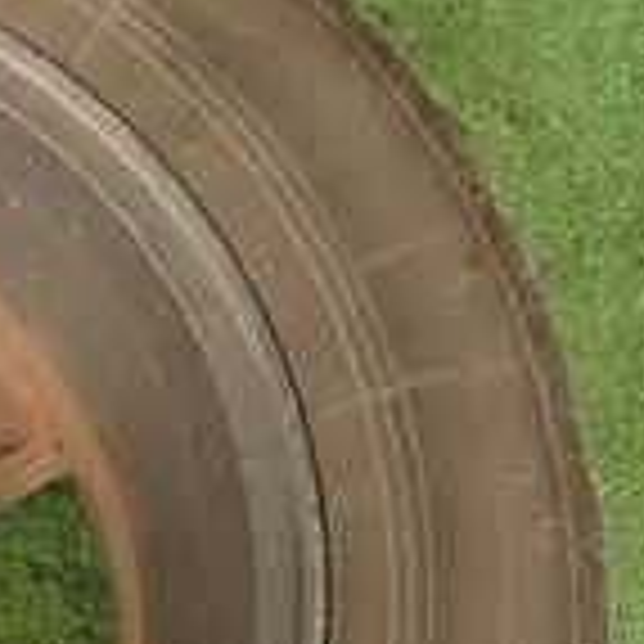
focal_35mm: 93
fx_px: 1957
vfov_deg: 18.2
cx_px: -351
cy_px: 644
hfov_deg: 16.8
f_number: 2
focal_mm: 4.5
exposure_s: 1/60
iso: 125
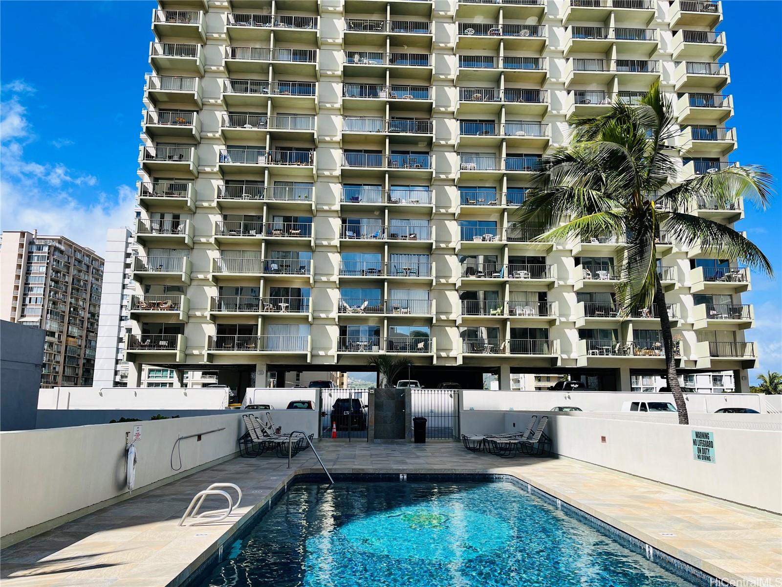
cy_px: 294
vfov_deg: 53.1
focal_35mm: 26
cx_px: 391
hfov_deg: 67.3
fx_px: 587
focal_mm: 5.1
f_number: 1.6
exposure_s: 1/2825
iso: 50
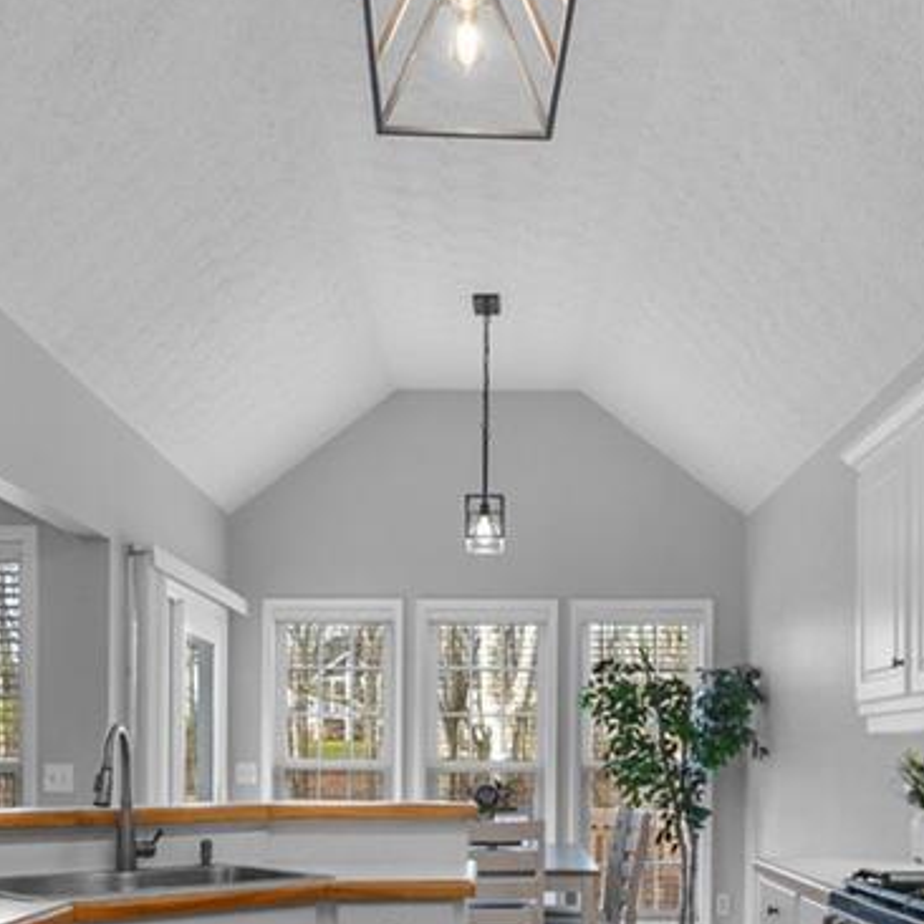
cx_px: 477
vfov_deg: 40.3
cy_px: 779
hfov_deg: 42.6
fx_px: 1183
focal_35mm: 39
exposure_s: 1/60
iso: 400
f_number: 4
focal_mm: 11
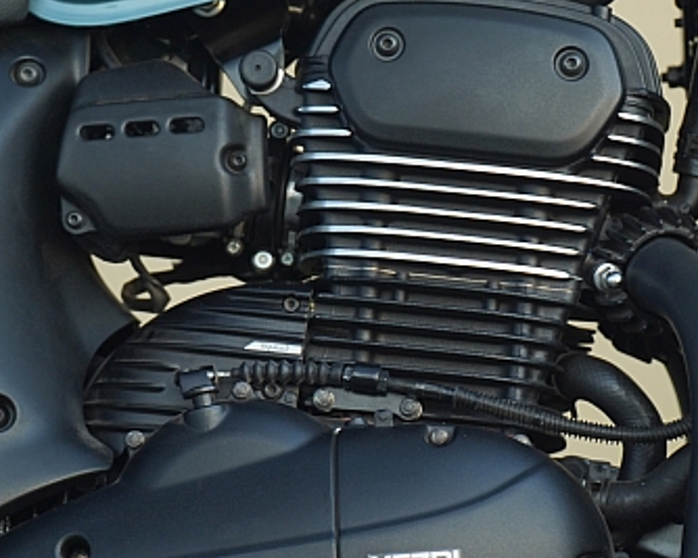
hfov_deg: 7.0
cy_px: 328
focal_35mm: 277
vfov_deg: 5.6
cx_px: 444
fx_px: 5721
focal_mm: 153
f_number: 4.5
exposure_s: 1/100
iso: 400
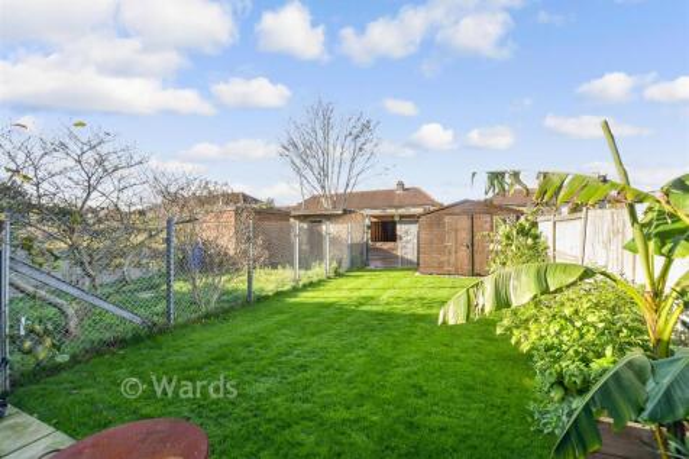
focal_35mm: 15
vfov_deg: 77.3
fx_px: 287
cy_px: 230
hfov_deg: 100.4
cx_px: 344
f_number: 8
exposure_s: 1/125
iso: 200
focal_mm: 10
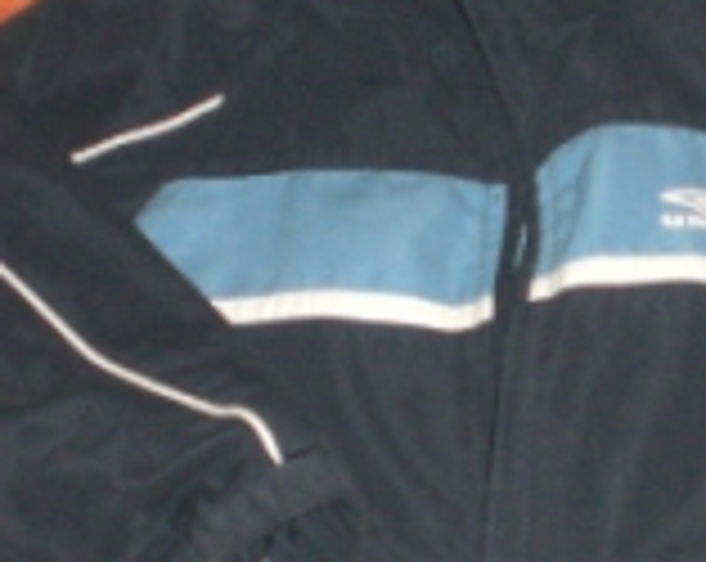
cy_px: 427
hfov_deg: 17.6
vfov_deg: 14.4
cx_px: 746
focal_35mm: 106
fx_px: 2211
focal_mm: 6.3
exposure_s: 1/60
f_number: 3.1
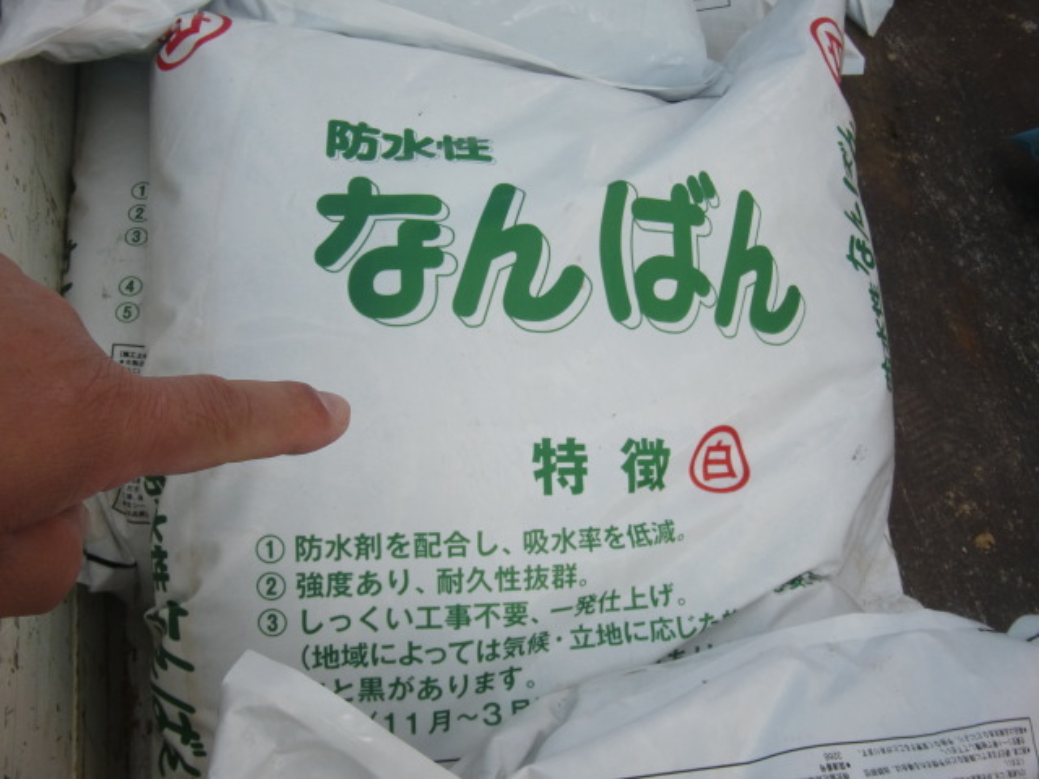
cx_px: 520
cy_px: 390
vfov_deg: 37.7
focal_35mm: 38
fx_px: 1141
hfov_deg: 49.0
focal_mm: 6.66
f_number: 3.9
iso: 64
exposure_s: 1/320
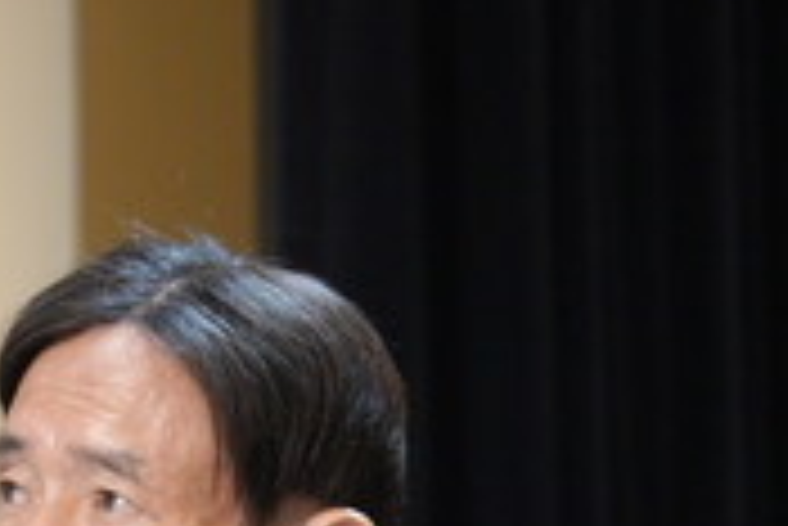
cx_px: 167
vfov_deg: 2.0
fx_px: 15006
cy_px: 847
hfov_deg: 3.0
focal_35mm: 685
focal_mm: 200
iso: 1250
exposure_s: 1/250
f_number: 4
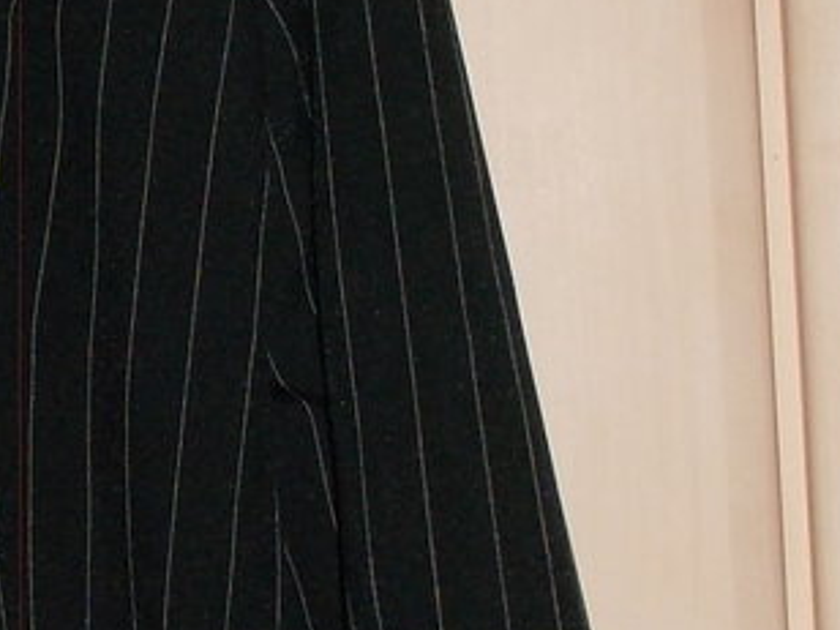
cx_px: -269
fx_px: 2936
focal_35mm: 121
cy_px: 237
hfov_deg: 15.5
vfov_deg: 12.2
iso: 100
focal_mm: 4.1
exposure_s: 1/45
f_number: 3.3
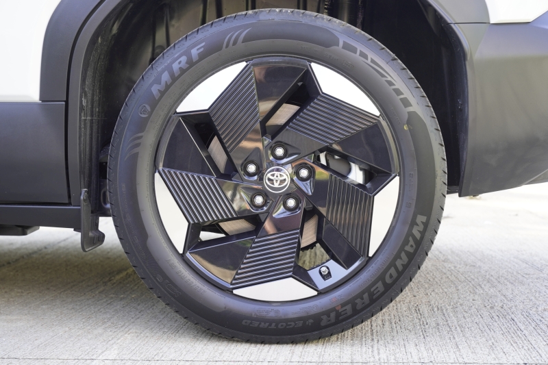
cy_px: 182
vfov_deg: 24.2
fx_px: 852
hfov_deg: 35.6
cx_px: 274
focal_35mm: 56
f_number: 5
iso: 320
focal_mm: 56
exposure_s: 1/60
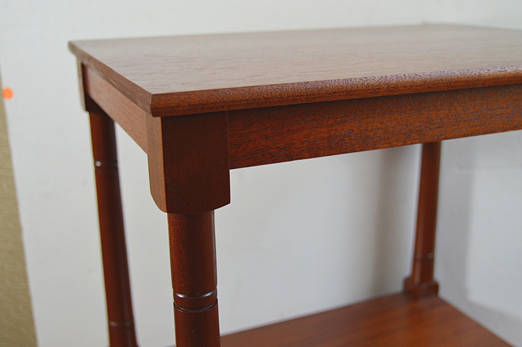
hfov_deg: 46.4
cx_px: 261
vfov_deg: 31.8
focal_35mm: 42
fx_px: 608
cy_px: 174
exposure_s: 1/60
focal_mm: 28
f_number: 4
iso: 560
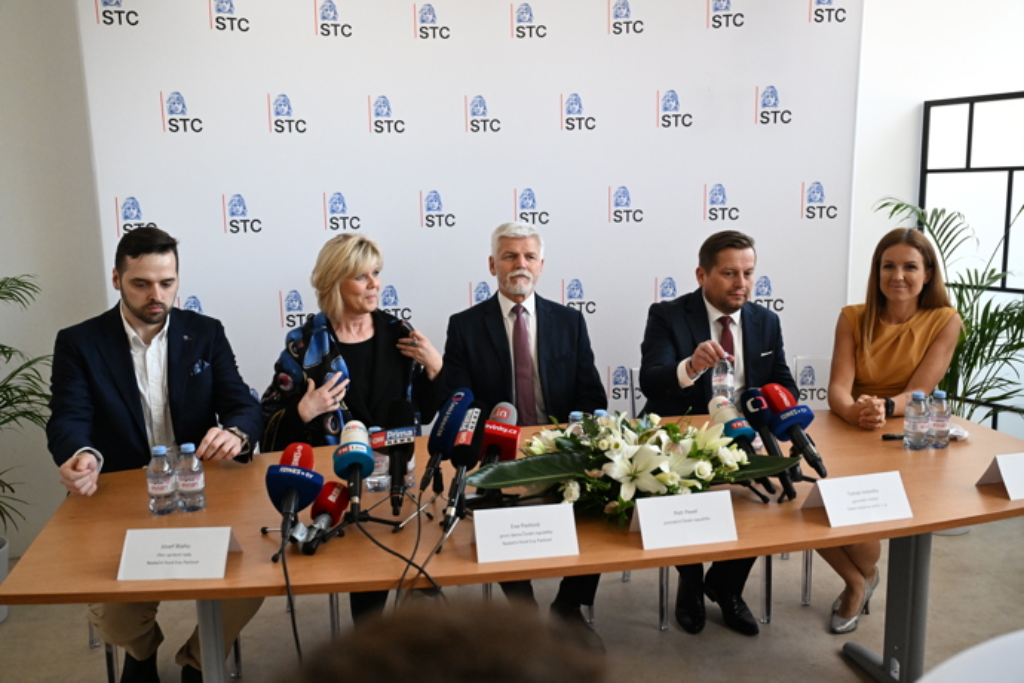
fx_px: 967
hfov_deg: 55.8
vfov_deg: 38.9
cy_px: 342
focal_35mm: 34
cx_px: 512
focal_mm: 34
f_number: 4.5
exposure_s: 1/800
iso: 6400
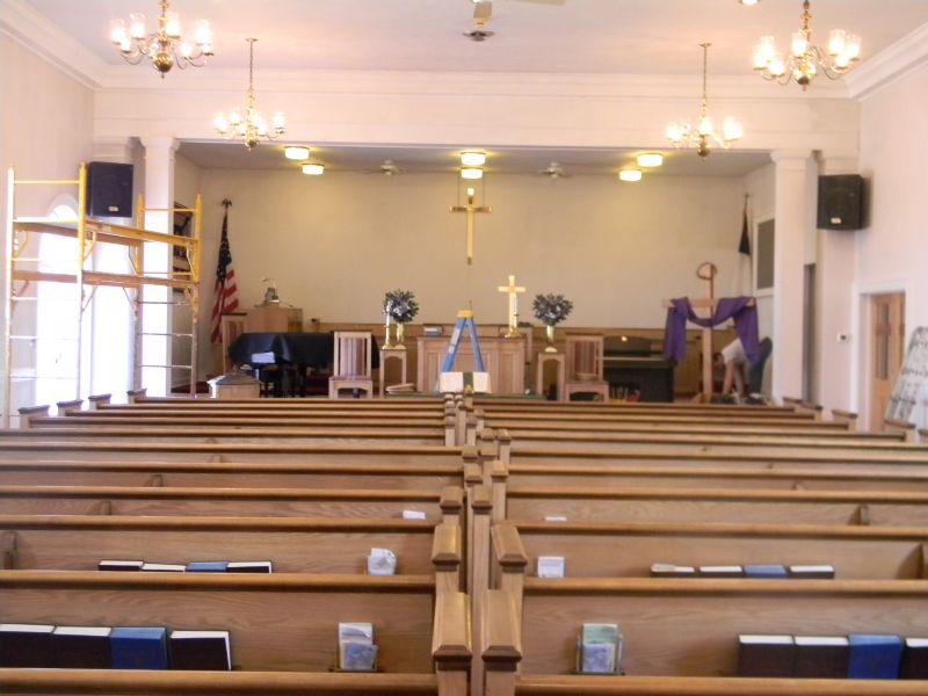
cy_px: 348
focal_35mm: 41
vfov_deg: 35.1
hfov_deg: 45.8
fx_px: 1099
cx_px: 464
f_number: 3.8
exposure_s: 1/31.8
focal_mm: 7.3
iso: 400
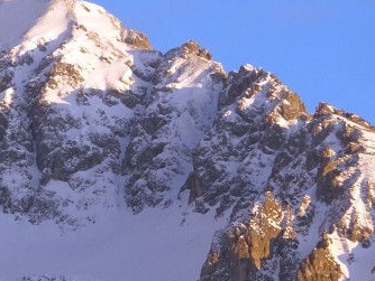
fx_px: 4748
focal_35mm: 438
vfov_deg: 3.4
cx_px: 60
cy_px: 90
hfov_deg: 4.5
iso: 125
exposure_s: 1/160
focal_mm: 24.36
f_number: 5.6
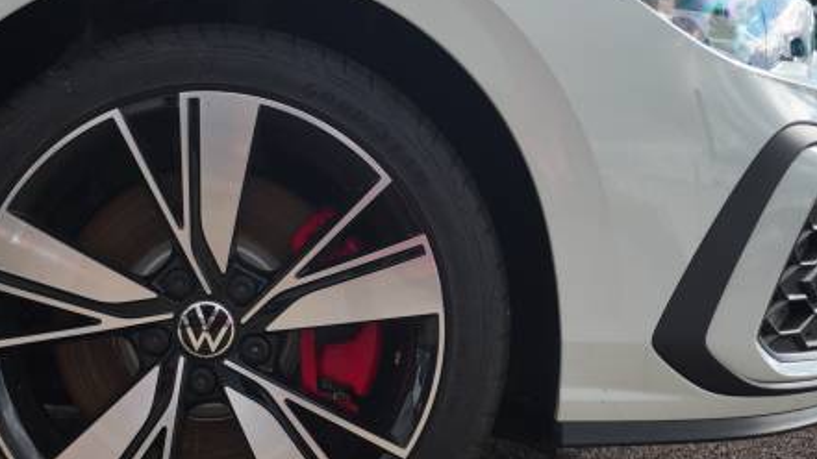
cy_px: 324
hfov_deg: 28.6
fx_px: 1581
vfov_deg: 16.5
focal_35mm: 73
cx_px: 228
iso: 100
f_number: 5
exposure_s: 1/250
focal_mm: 32
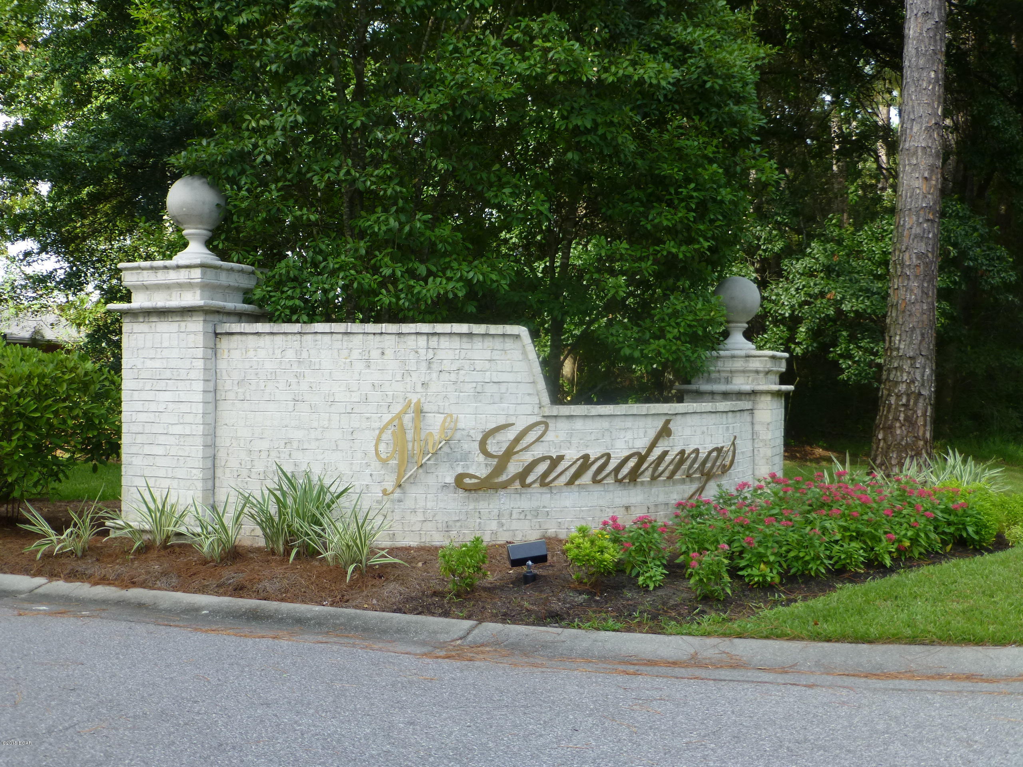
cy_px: 384
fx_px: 1153
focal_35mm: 39
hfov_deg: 47.9
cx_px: 512
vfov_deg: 36.8
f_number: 3.9
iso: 100
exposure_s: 1/160
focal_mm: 6.9
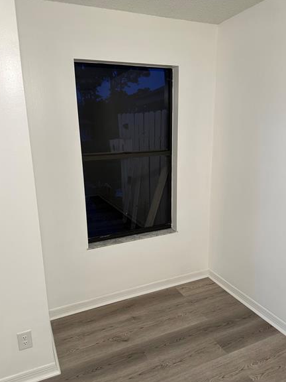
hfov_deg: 54.9
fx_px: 275
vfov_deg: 69.4
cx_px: 139
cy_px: 196
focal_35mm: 25
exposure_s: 1/60
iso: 160
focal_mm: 6.86
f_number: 1.78
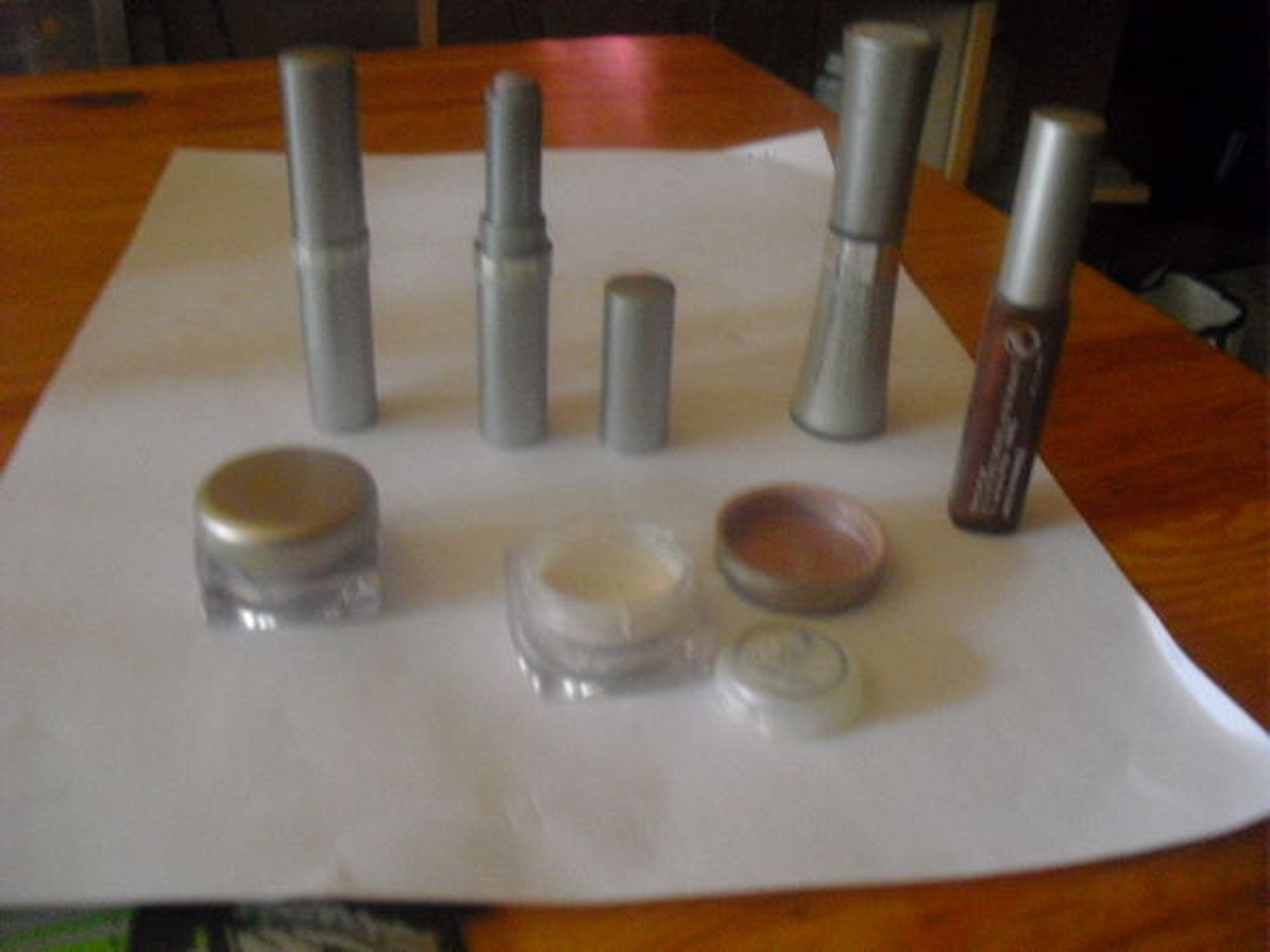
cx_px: 635
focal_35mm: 36
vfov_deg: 39.7
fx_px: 1321
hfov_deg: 51.4
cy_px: 476
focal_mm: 6.3
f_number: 3.1
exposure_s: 1/10
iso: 800
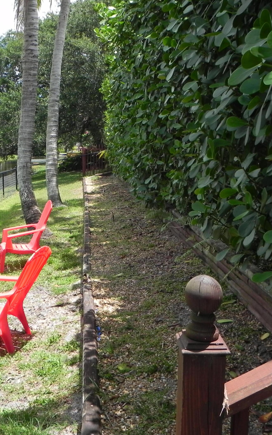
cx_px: 56
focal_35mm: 42
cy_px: 219
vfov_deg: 47.2
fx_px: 498
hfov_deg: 29.8
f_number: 5.6
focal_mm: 5.2
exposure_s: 1/285
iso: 160
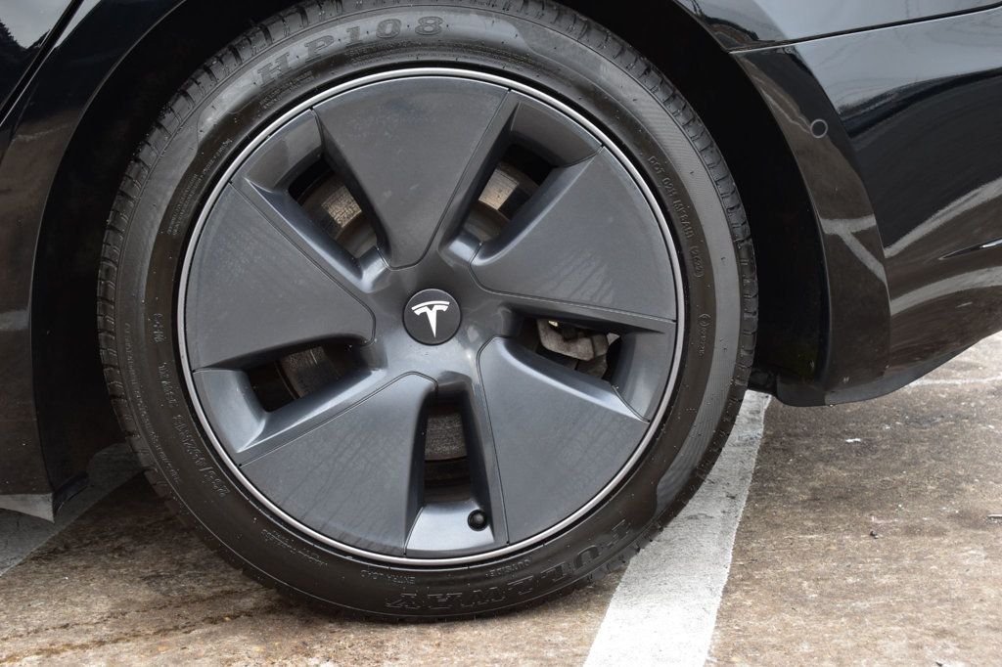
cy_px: 334
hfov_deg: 35.1
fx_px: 1586
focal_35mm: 57
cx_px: 501
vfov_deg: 23.8
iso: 400
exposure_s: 1/40
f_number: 7.1
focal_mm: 38
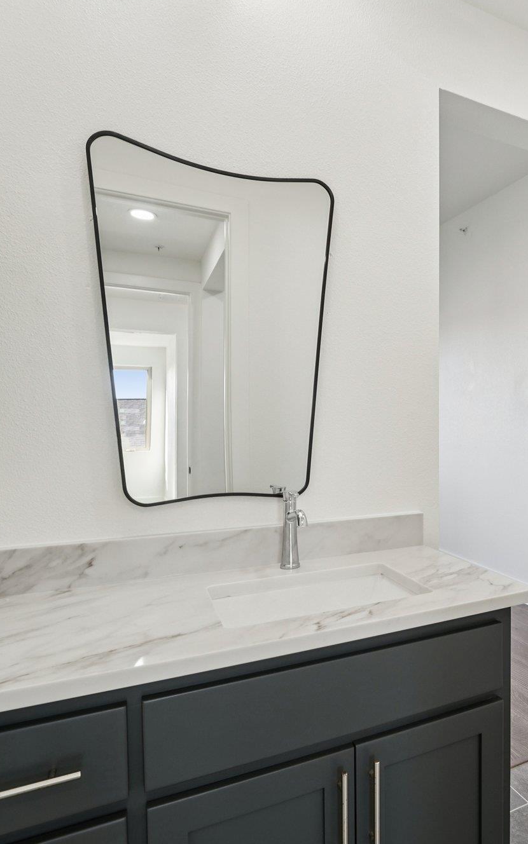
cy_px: 424
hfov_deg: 48.2
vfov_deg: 77.3
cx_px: 463
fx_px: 528
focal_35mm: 23
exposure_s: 1/40
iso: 400
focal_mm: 14.6
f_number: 8
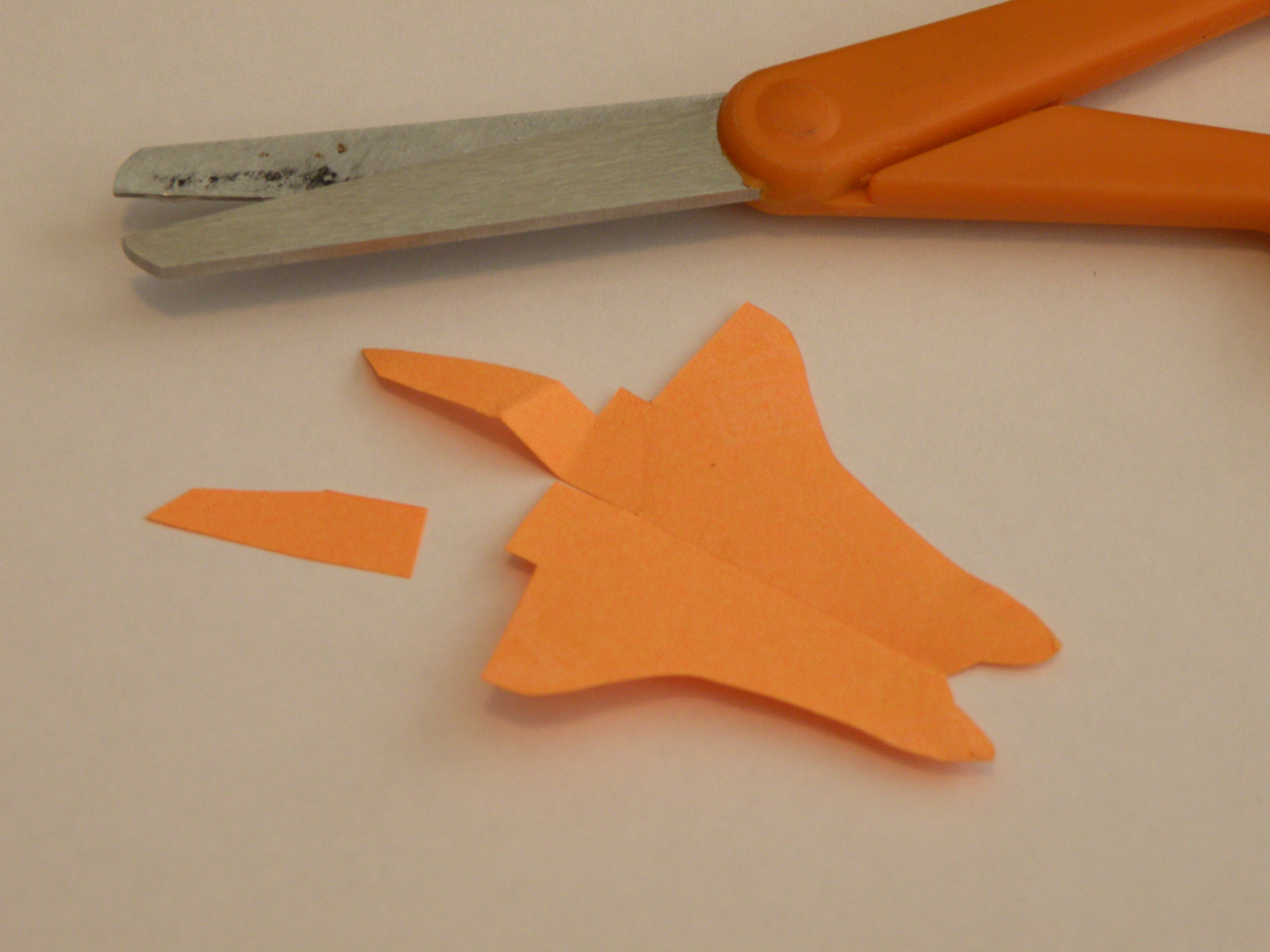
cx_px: 635
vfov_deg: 13.5
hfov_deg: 17.9
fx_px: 4036
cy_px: 476
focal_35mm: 110
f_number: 4
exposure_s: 1/62.5
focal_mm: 19.4
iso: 164
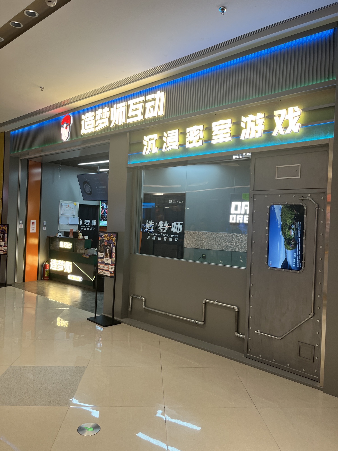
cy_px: 226
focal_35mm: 26
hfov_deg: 53.1
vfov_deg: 67.3
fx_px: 338
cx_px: 169
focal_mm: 5.1
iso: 50
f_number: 1.6
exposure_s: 1/144
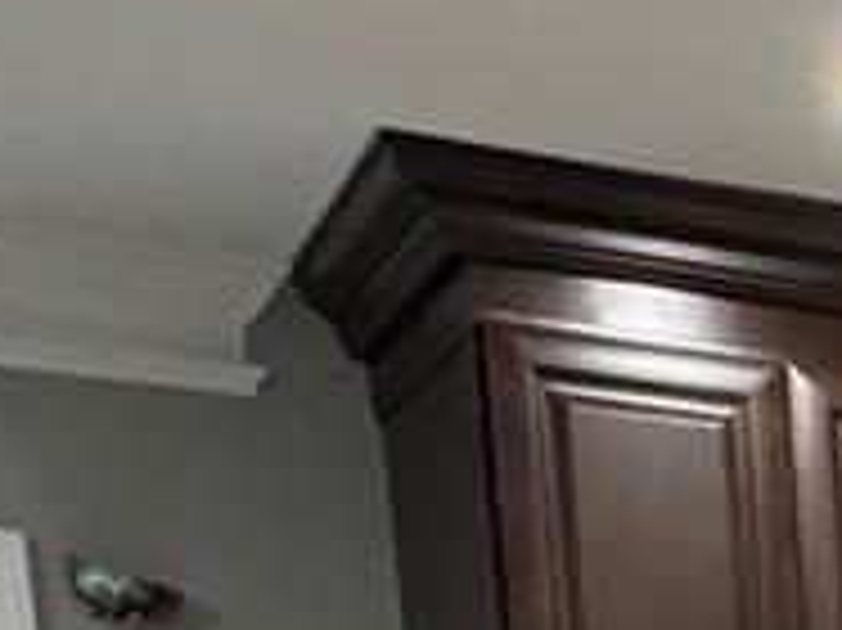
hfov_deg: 14.2
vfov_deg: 11.1
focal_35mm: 108
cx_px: 1842
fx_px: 2625
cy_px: 1602
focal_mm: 2.22
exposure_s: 1/60
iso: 320
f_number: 2.2
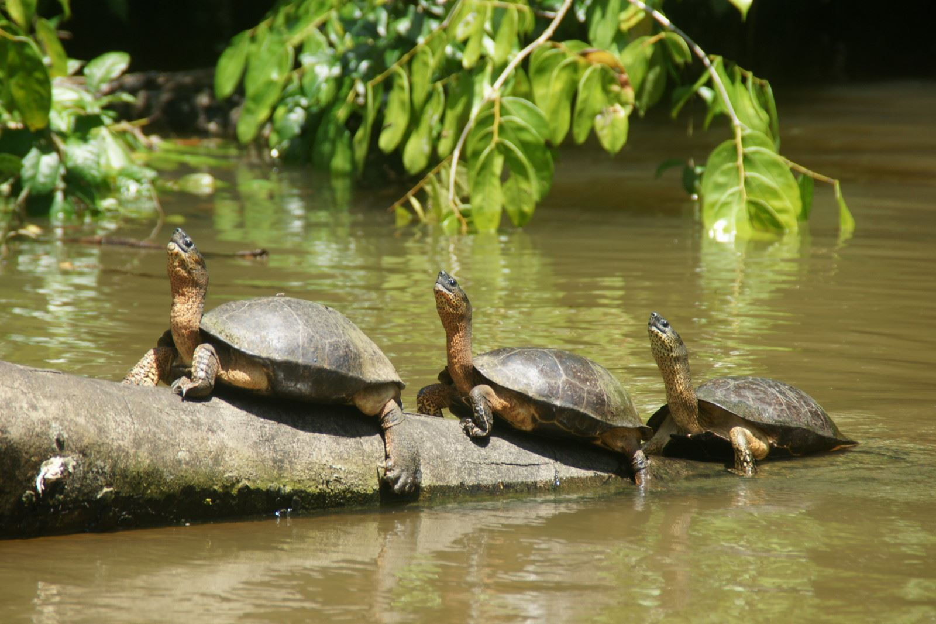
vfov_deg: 4.6
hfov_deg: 6.9
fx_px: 7798
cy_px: 312
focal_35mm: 300
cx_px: 468
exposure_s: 1/320
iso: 250
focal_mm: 200
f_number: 6.3
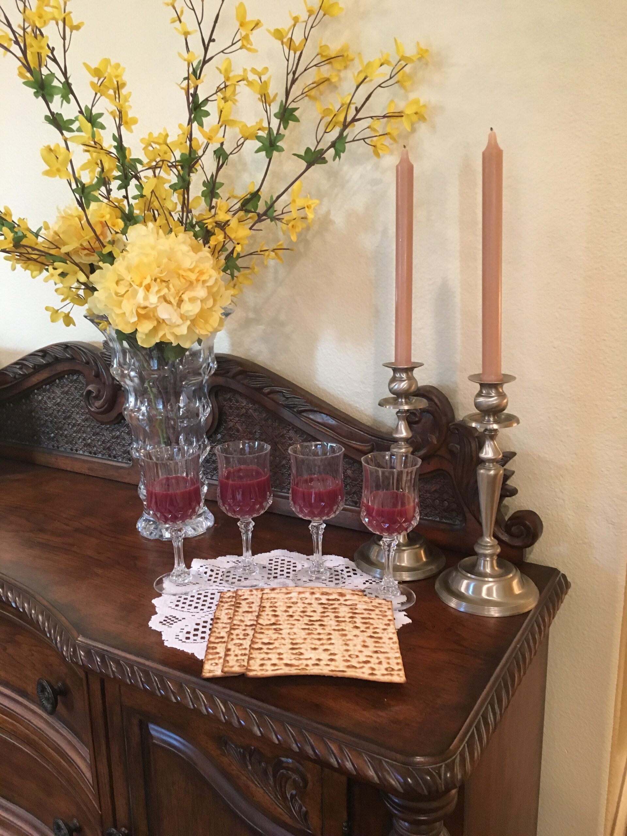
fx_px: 700
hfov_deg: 48.2
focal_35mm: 29
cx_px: 314
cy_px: 418
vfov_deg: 61.7
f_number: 2.2
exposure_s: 1/17
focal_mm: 4.15
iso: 200
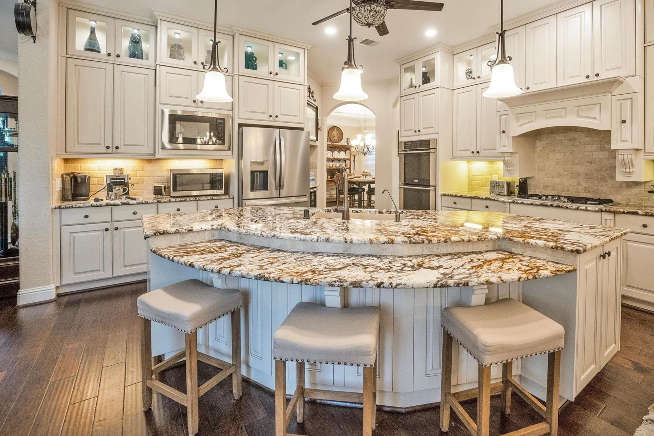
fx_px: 291
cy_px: 193
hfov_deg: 96.2
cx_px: 370
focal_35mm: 16
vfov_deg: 73.5
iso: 1600
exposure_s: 1/160
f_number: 3.5
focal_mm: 14
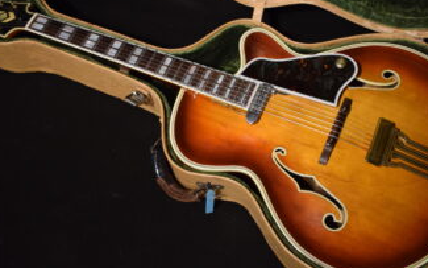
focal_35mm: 47
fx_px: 548
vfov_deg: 27.4
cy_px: 121
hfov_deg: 42.6
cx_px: 236
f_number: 4
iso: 2500
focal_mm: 24
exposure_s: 1/30
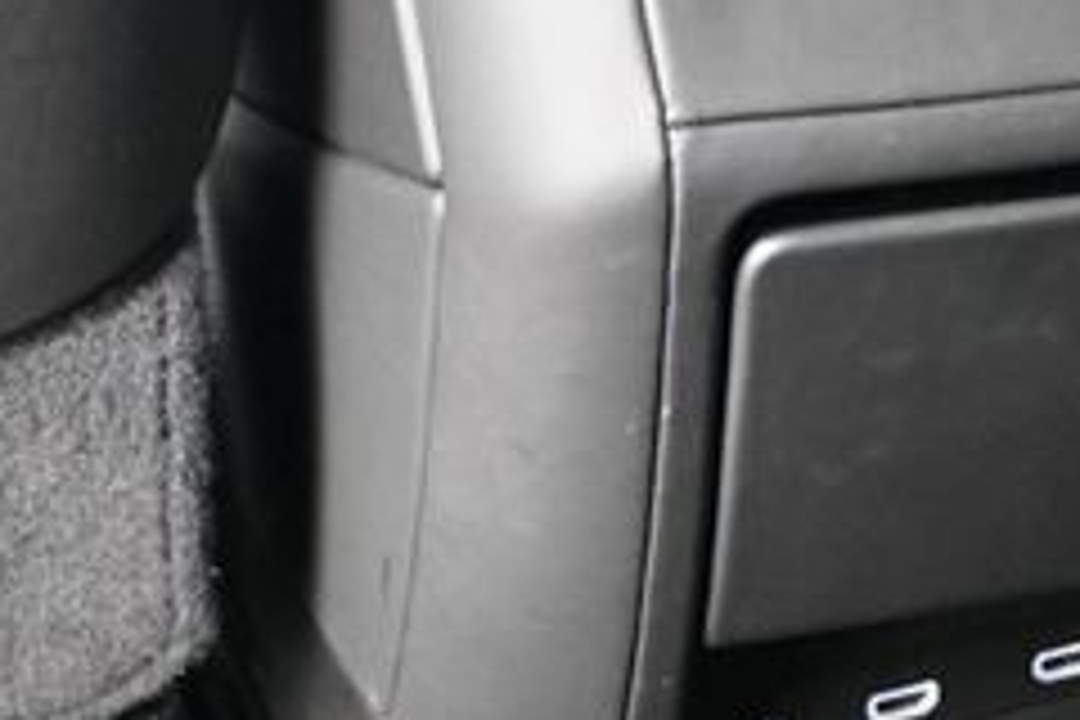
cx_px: 1022
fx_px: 2400
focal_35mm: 80
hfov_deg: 24.5
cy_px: 220
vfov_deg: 17.0
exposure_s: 1/60
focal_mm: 20
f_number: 3.8
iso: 8000
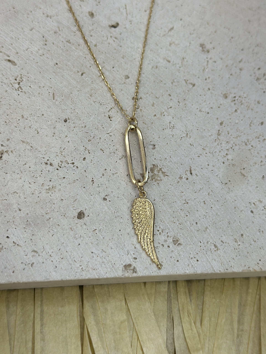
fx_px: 492
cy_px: 177
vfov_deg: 39.7
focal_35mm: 48
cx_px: 133
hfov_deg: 30.3
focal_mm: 6.86
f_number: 1.78
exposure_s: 1/458
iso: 80
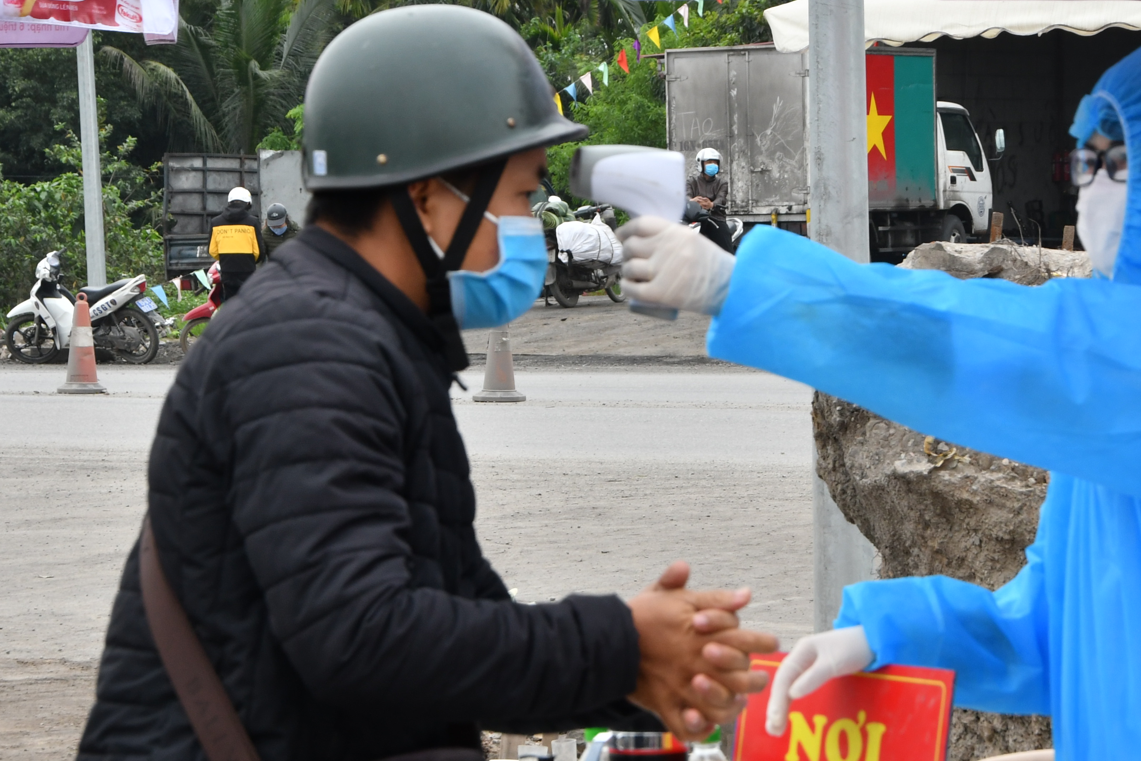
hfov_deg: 12.7
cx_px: 733
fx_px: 5134
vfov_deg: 8.5
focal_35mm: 162
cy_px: 468
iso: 320
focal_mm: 62
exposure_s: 1/50
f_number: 11
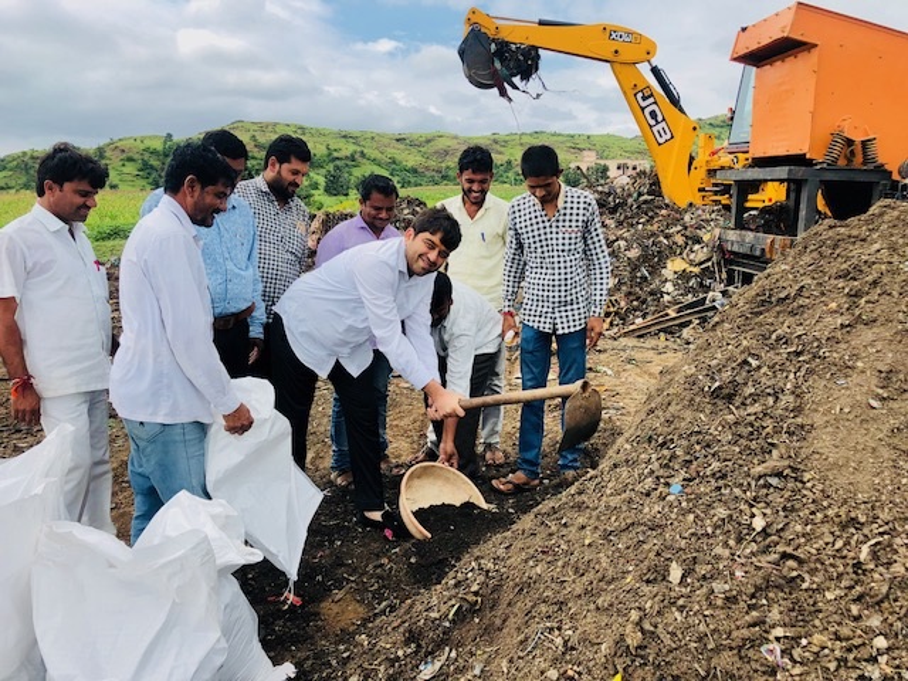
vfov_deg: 49.7
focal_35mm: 28
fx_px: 734
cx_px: 454
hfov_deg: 63.4
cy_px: 340
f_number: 1.8
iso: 20
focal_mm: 3.99
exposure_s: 1/1656
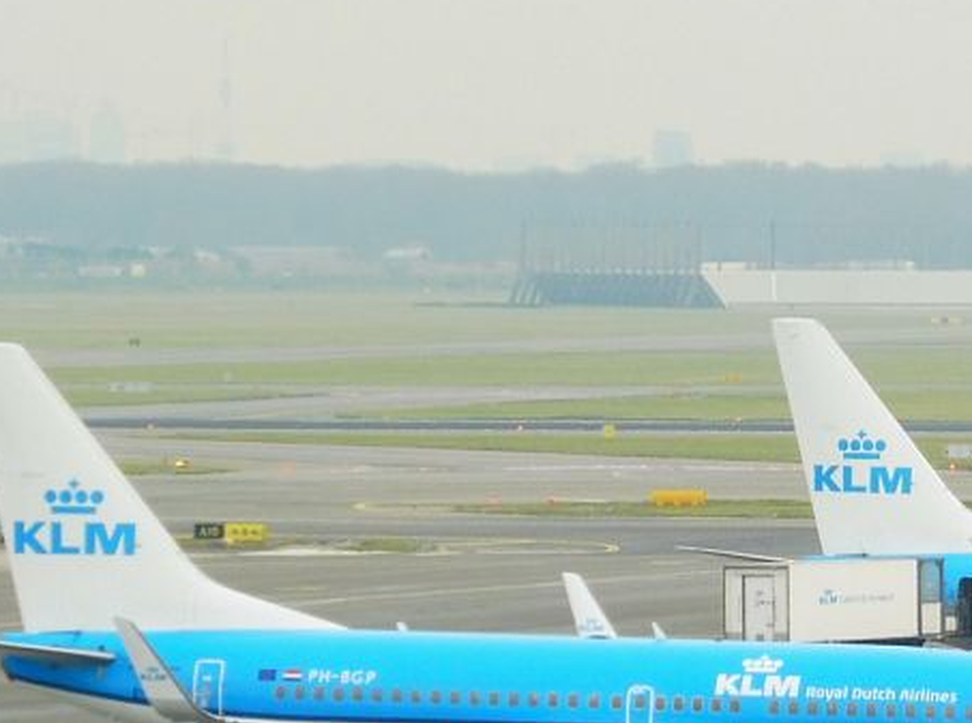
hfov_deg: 4.1
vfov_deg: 3.1
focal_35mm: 484
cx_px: 1017
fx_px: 13551
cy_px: 375
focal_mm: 38.2
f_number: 6.3
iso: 100
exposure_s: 1/125
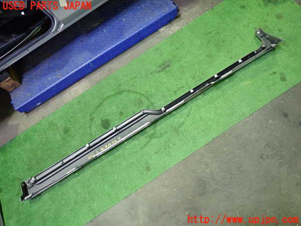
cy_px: 113
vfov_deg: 54.9
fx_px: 217
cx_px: 150
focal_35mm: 25
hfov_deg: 69.4
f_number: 2
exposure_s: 1/30
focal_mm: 4.5
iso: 500
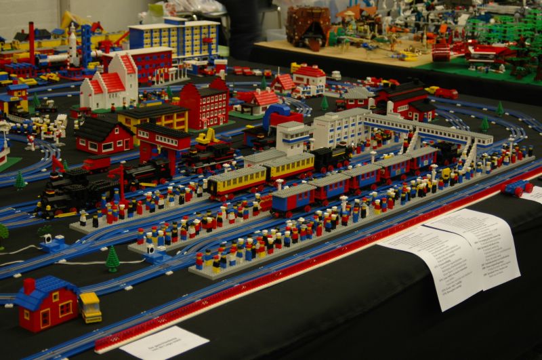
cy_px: 180
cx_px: 271
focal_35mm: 66
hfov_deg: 30.6
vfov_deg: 20.6
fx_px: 992
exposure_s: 1/5
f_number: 4
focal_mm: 44
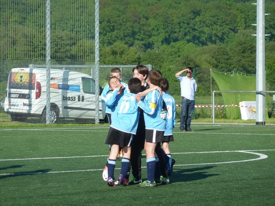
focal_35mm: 300
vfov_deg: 5.0
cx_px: 138
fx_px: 2383
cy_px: 103
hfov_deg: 6.6
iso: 80
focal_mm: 49.2
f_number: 4.9
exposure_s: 1/320
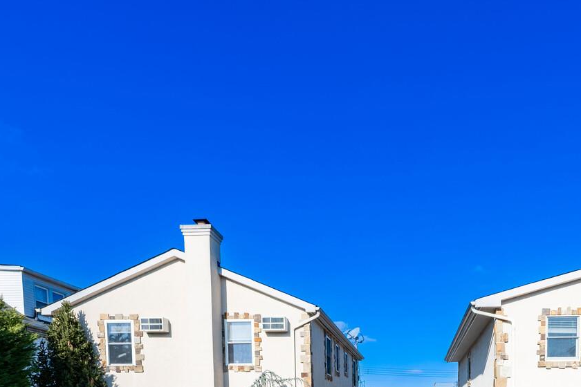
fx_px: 403
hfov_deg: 69.8
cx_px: 379
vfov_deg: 49.7
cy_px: 278
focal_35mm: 25
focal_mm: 14
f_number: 8
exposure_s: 1/8000
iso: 800
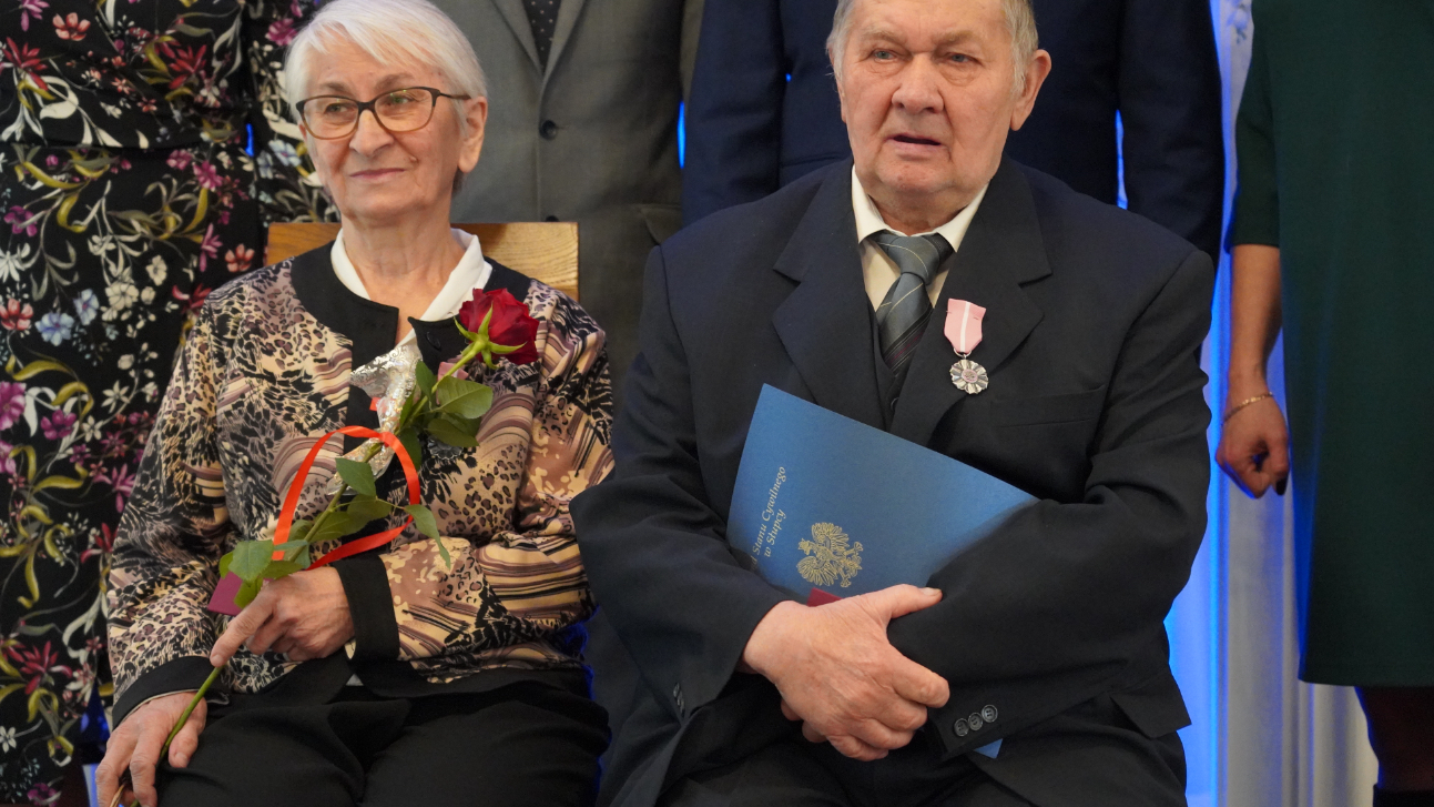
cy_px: 332
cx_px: 715
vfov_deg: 15.3
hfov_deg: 26.9
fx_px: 3004
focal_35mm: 79
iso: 12800
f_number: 4
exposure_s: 1/125
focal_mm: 75
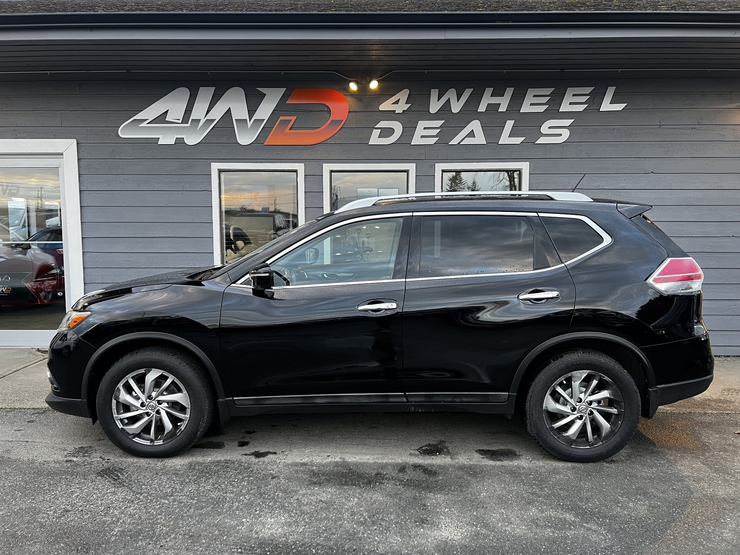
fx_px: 556
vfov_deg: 53.1
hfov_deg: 67.3
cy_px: 278
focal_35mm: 26
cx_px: 370
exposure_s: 1/60
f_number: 1.5
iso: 100
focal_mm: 5.7
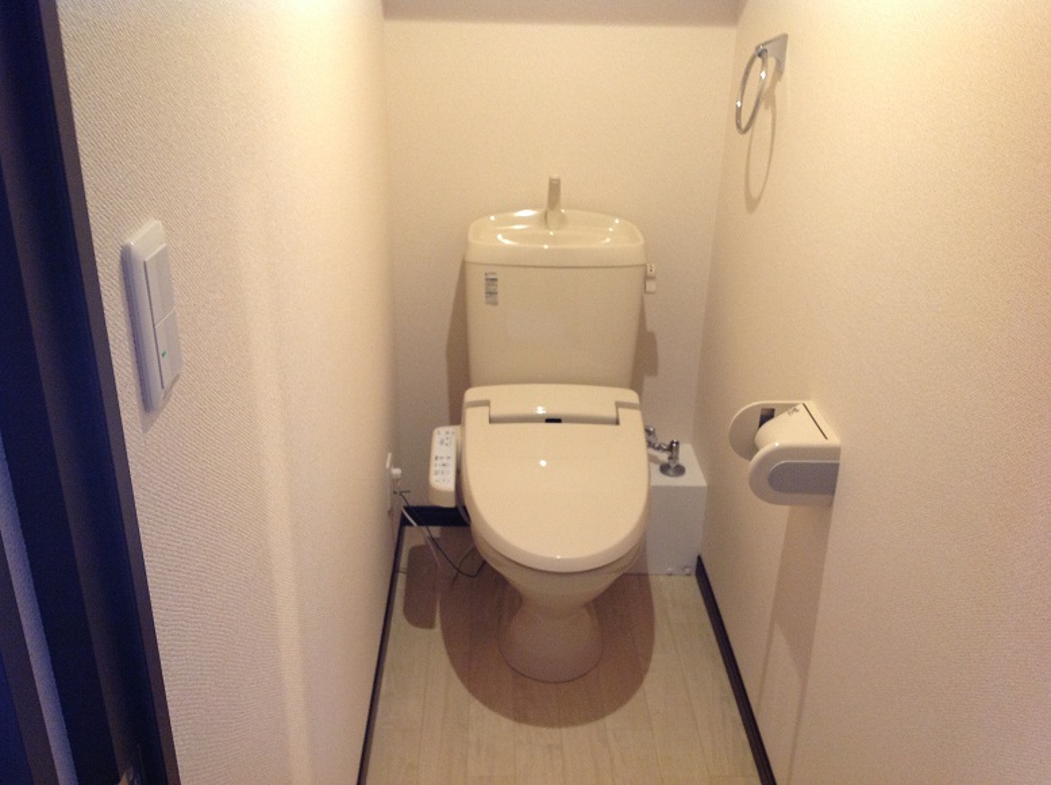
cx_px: 526
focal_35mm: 35
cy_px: 392
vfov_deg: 40.6
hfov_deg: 52.7
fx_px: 1061
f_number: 2.4
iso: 100
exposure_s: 1/17
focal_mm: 4.28
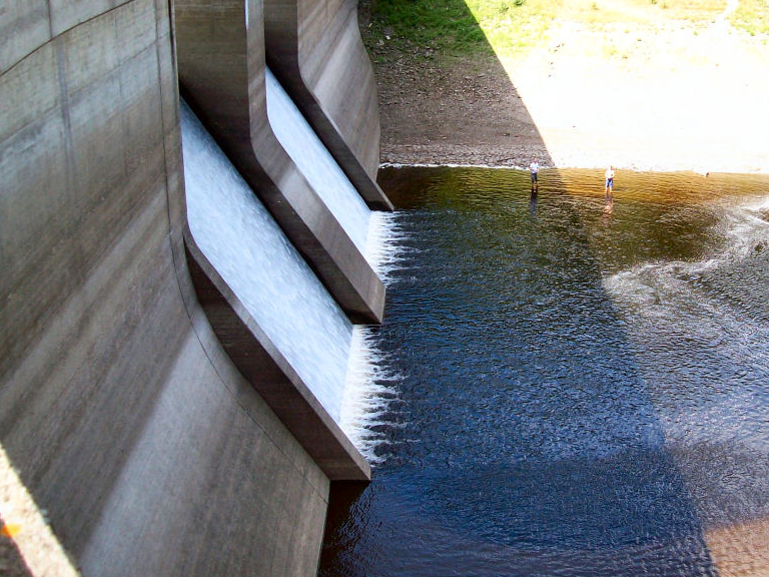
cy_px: 206
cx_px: 492
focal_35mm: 48
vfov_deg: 30.1
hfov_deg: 39.3
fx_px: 1066
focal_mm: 6
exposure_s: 1/246
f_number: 2.7
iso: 80
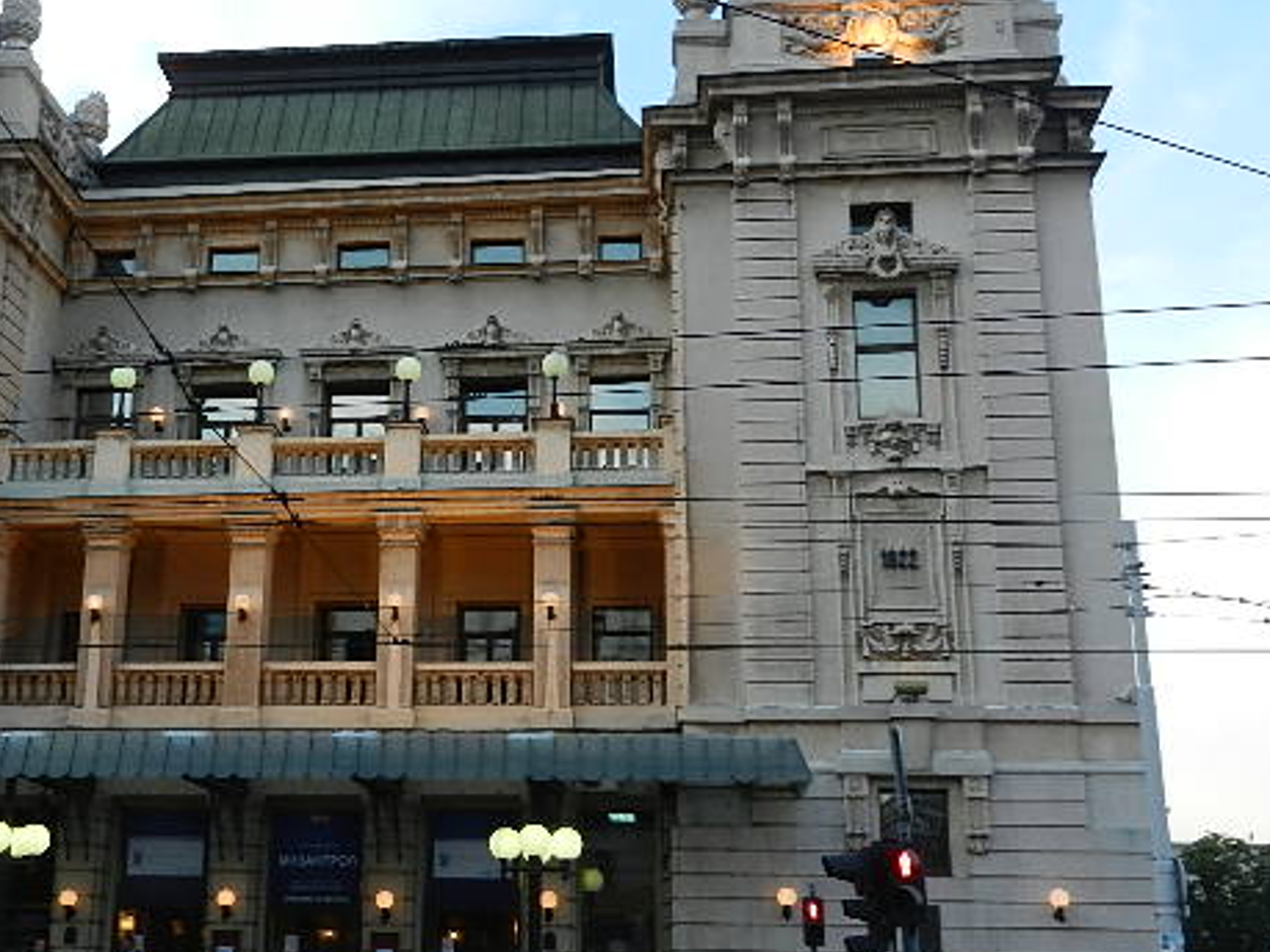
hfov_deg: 40.9
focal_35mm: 46
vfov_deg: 31.5
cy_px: 484
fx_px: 1687
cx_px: 465
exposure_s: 1/200
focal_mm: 5.9
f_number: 3.8
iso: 160
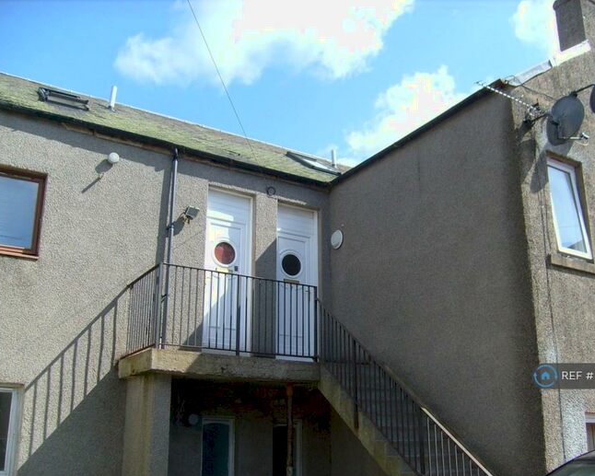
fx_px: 652
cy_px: 241
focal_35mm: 37
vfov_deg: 40.1
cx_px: 315
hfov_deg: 49.1
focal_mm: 5.8
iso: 80
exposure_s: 1/180
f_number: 7.1
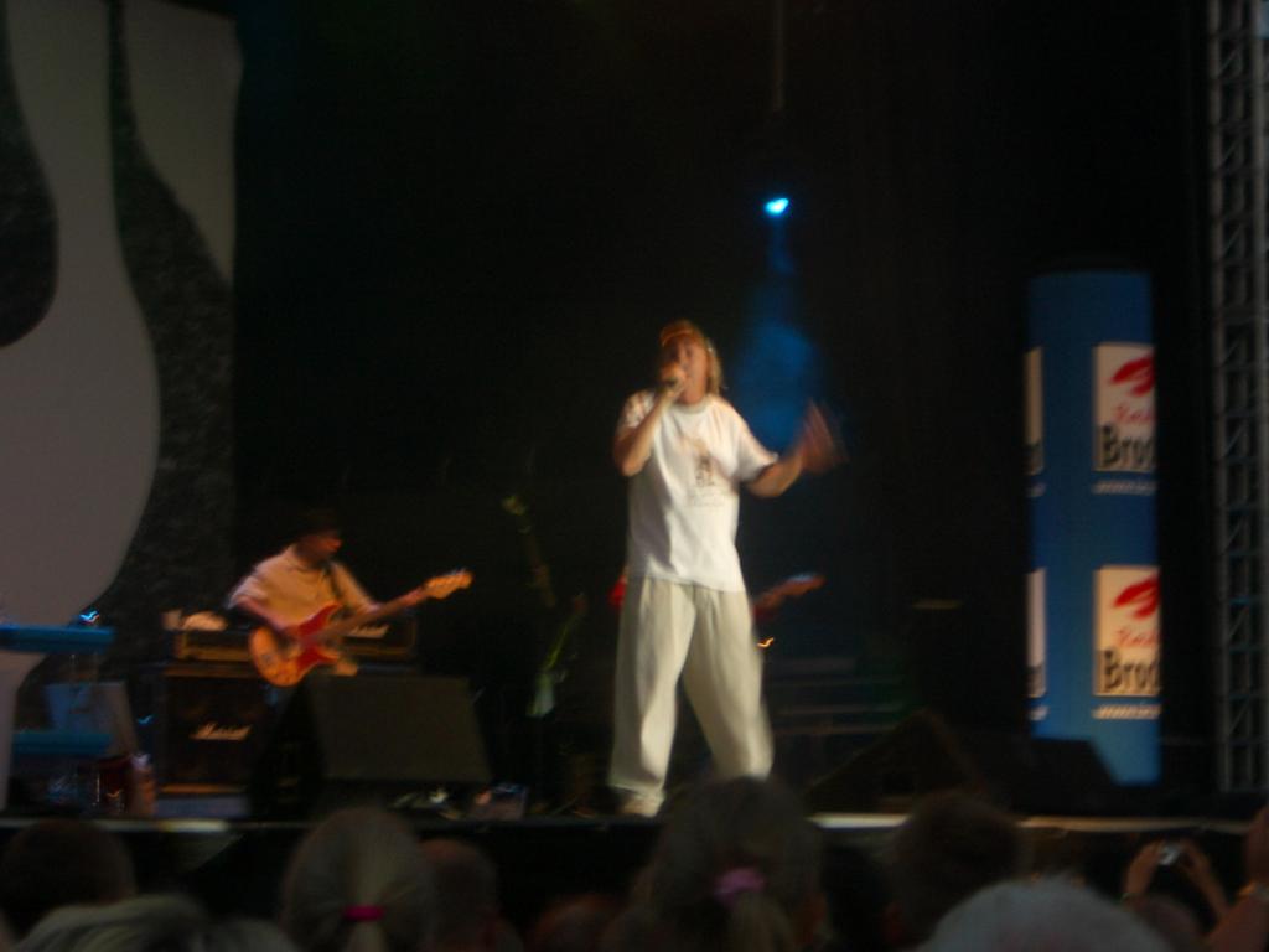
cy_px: 476
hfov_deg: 18.7
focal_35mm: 105
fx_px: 3849
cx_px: 634
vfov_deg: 14.1
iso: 50
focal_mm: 17.4
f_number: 4.8
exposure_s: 1/8
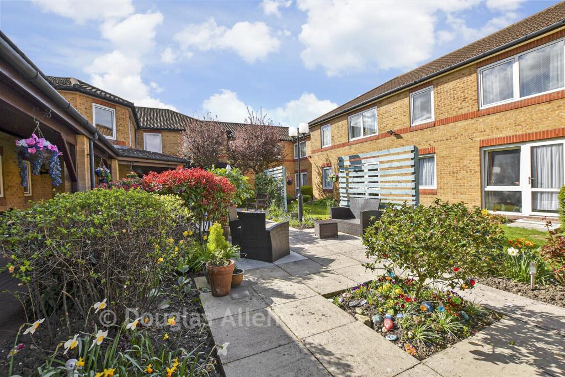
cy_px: 188
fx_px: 235
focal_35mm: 15
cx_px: 282
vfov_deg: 77.3
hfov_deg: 100.4
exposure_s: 1/125
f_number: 8
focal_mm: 10
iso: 64
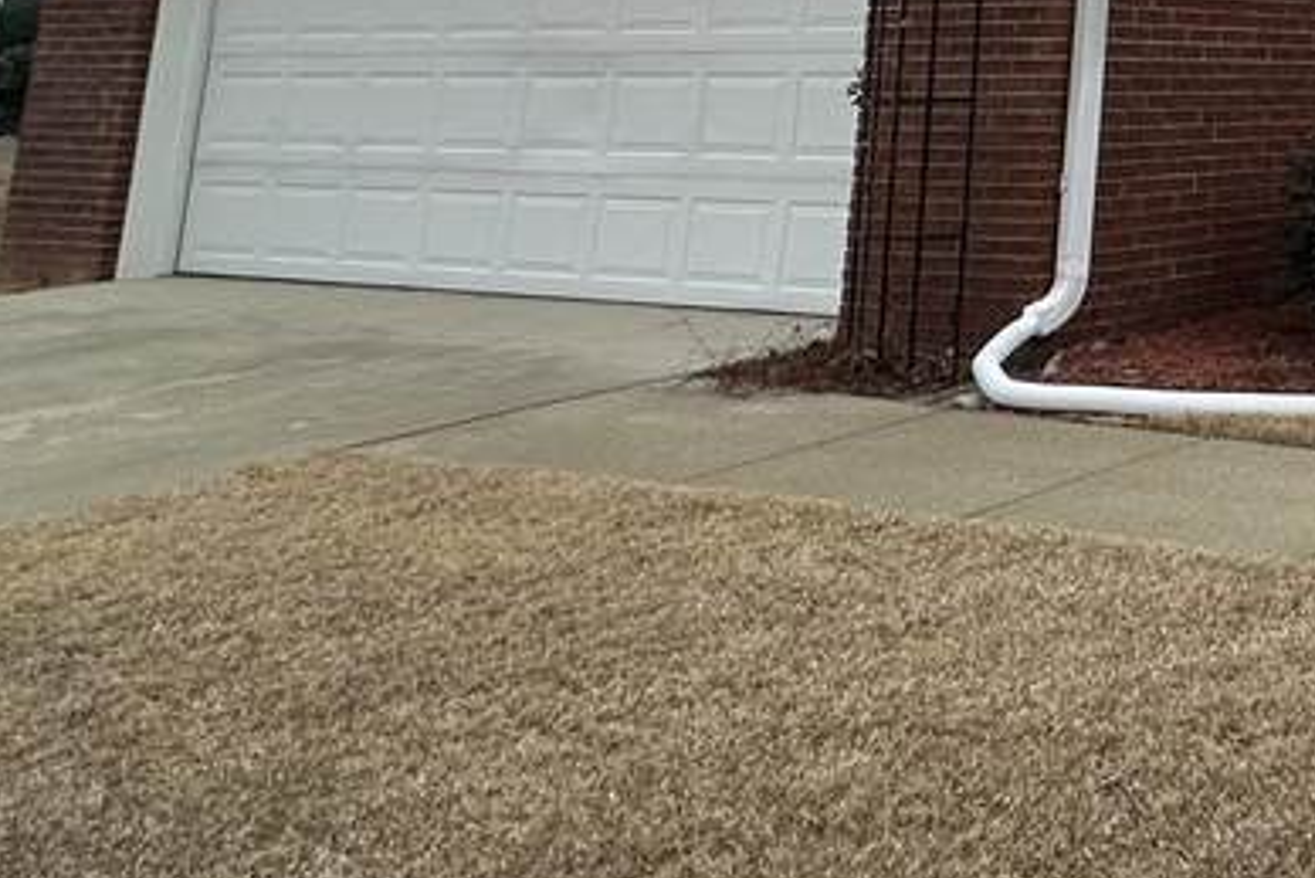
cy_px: -210
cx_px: 1881
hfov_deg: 29.1
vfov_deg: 25.0
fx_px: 1754
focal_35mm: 48
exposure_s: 1/2257
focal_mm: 2.22
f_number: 2.2
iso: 50
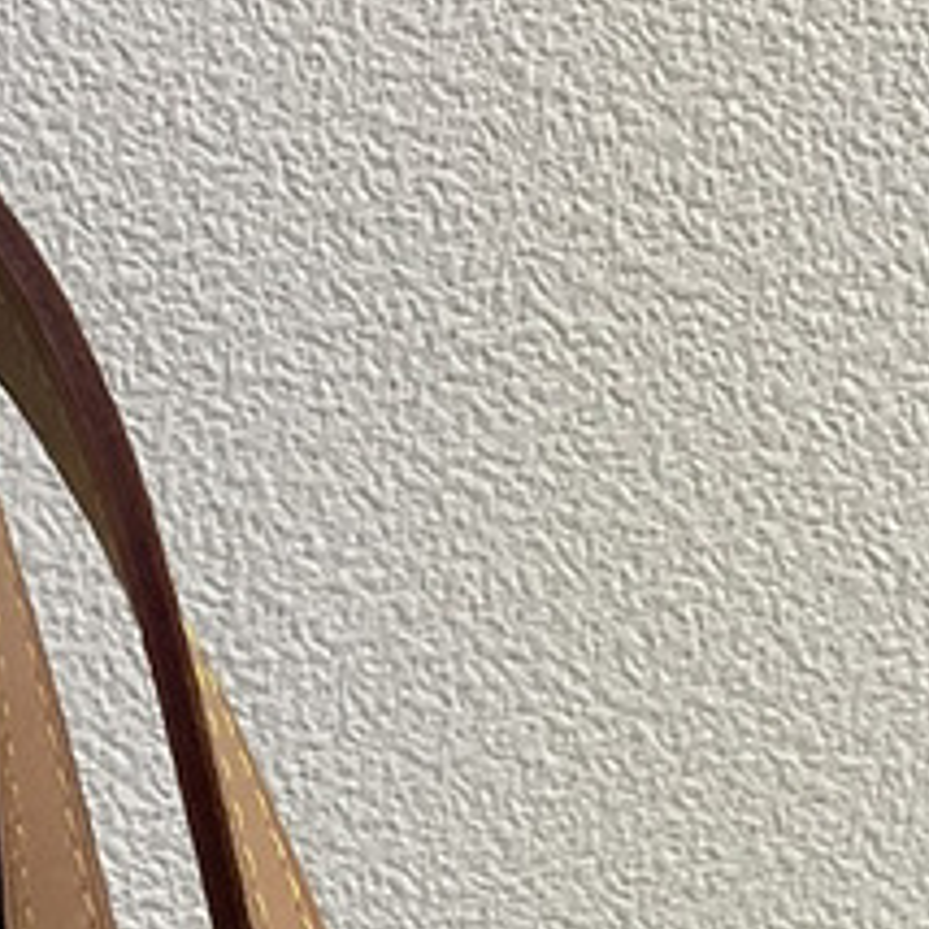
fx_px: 3917
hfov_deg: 13.1
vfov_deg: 10.8
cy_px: 2457
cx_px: -230
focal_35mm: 129
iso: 50
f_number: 1.6
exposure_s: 1/100
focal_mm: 4.2
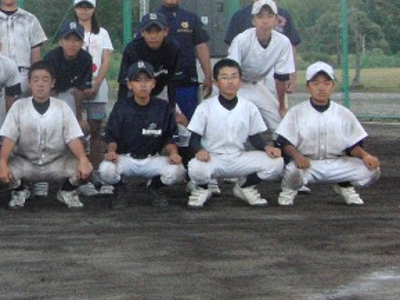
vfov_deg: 19.9
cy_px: 55
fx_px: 844
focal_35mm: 73
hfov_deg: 25.3
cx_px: -7
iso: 800
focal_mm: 5.9
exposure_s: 1/400
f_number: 2.9
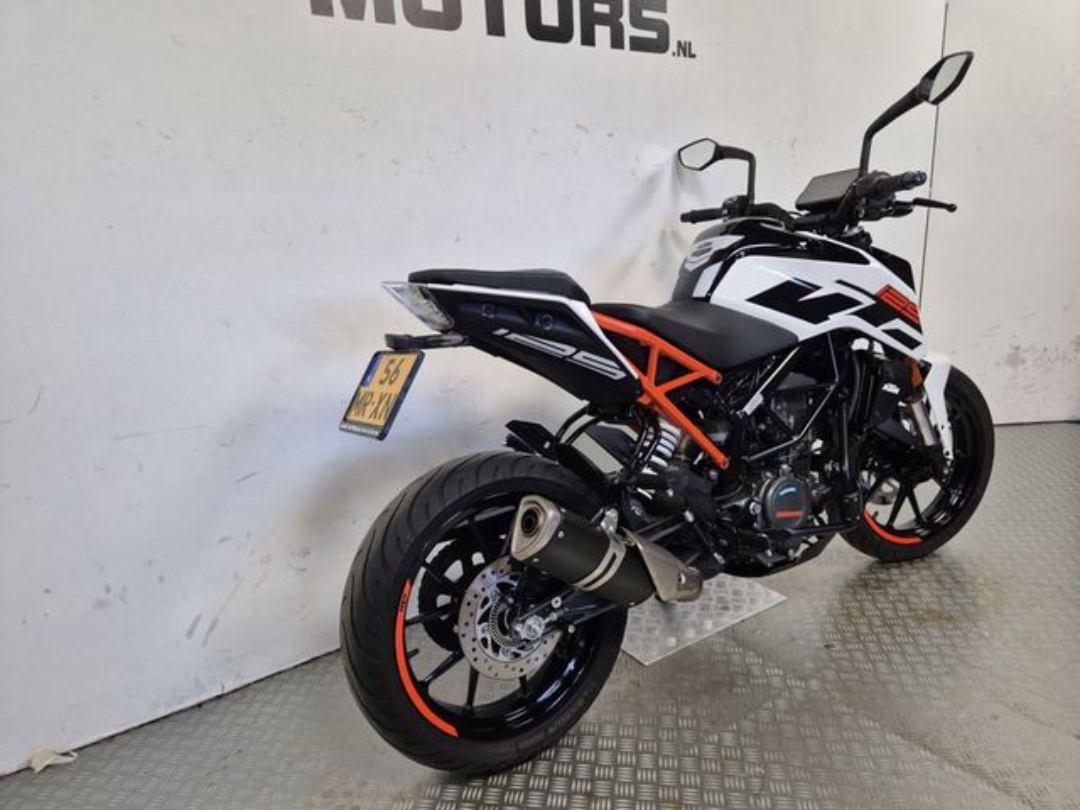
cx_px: 540
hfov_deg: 73.9
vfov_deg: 58.9
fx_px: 718
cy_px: 405
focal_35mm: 23
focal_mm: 5.4
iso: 250
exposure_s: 1/100
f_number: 1.8
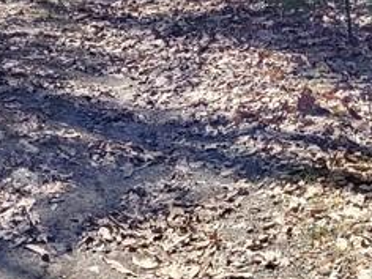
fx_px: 1214
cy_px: -178
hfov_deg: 17.3
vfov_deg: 12.3
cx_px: 82
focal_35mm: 113
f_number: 1.8
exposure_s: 1/997
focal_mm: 5.4
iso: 40
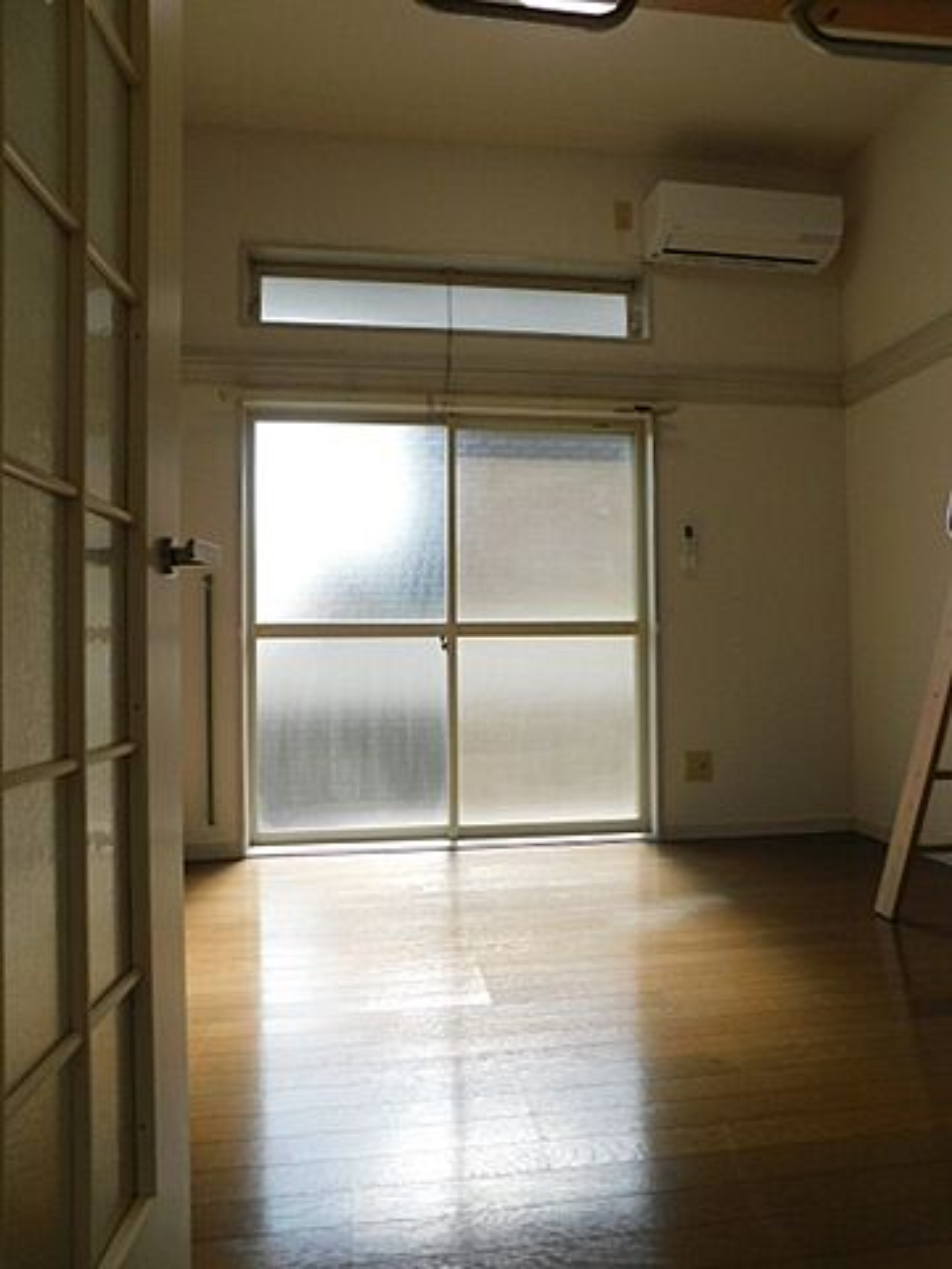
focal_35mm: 23
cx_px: 476
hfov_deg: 58.9
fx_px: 843
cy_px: 634
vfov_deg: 73.9
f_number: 3
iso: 125
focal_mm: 4
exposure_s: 1/400
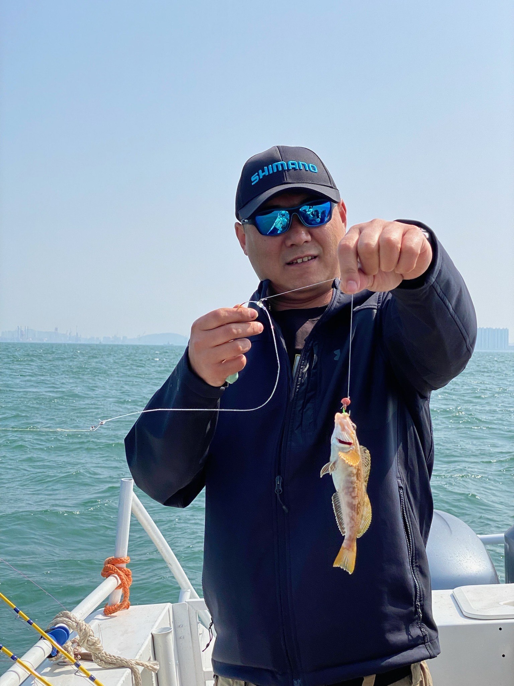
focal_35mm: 52
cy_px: 343
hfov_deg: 28.0
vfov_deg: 36.8
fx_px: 1030
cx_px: 257
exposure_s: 1/2660
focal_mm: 6
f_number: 2
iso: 20
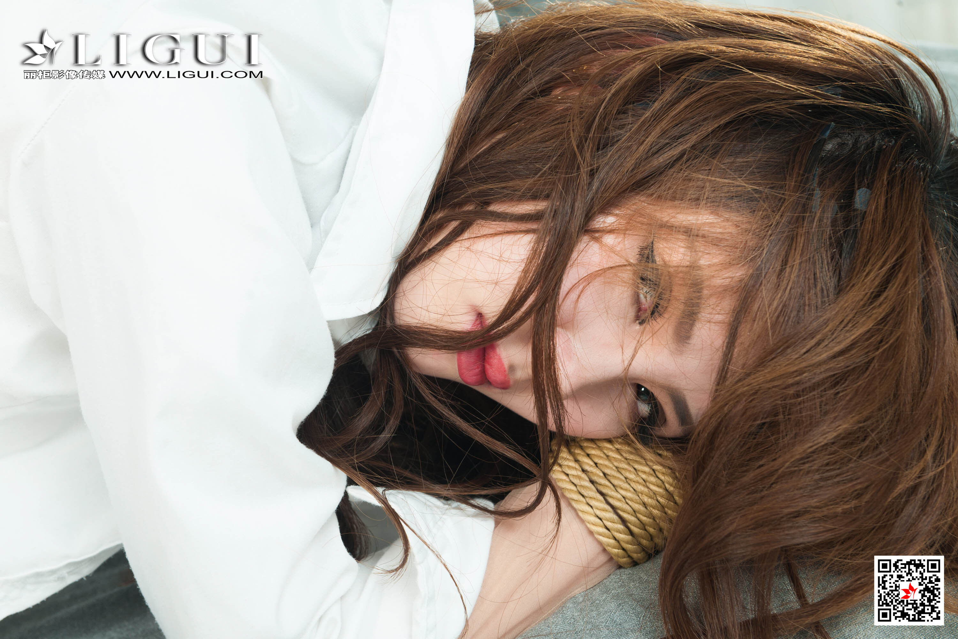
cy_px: 320
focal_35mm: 70
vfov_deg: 19.5
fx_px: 1863
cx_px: 479
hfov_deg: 28.8
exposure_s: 1/125
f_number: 9
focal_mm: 70
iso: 320
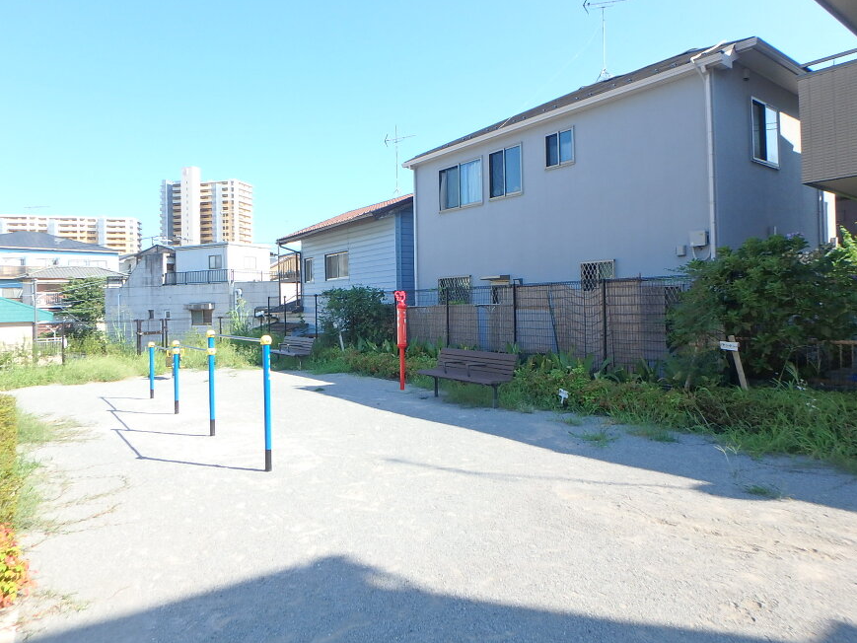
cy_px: 318
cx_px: 422
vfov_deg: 58.9
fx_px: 569
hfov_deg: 73.9
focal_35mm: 23
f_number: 3.5
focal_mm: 3.7
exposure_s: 1/500
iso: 125
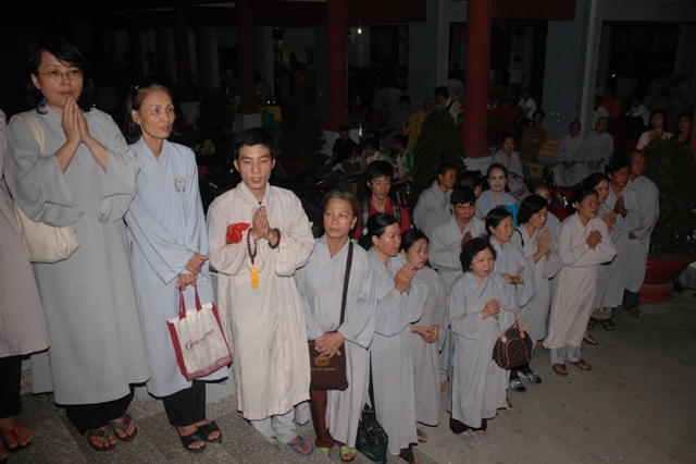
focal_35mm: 33
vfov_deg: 39.9
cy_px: 232
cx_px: 348
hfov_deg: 57.2
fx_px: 638
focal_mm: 22
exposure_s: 1/60
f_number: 4
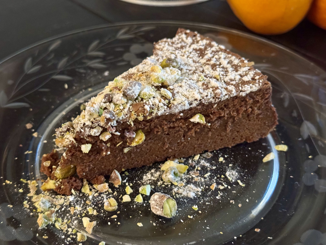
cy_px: 122
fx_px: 452
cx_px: 163
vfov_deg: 30.3
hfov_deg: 39.7
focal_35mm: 48
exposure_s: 1/24
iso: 640
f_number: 1.78
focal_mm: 6.76
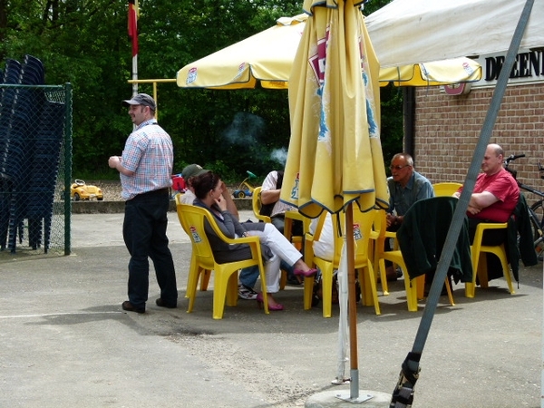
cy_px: 204
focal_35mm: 75
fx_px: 1179
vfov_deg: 19.6
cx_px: 272
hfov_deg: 26.0
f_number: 4
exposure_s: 1/400
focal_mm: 13.5
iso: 100
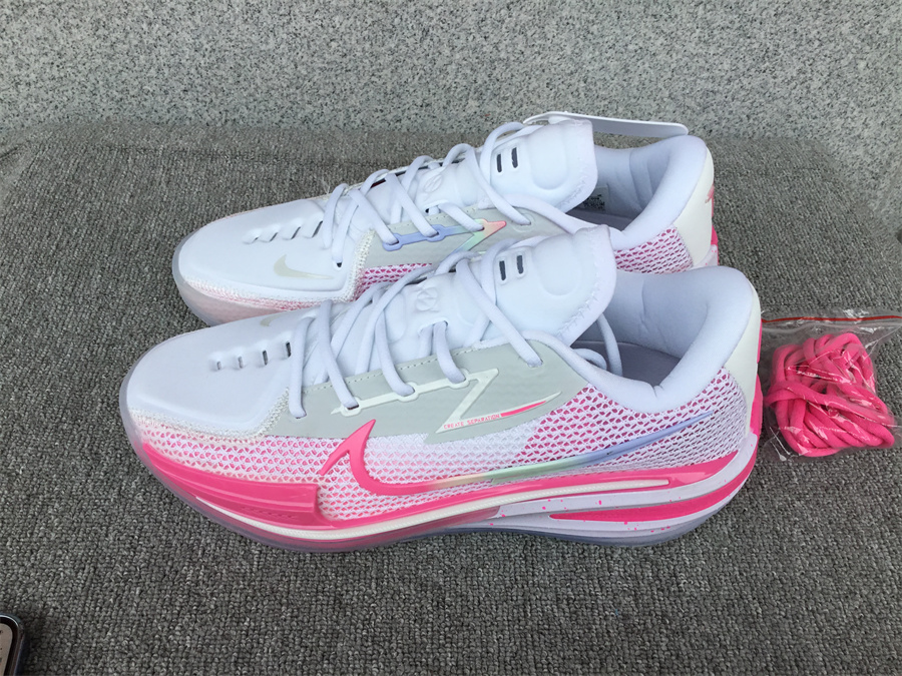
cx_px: 451
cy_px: 338
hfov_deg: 58.4
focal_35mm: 31
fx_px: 808
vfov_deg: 45.4
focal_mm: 3.3
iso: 25
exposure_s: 1/307
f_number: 2.4
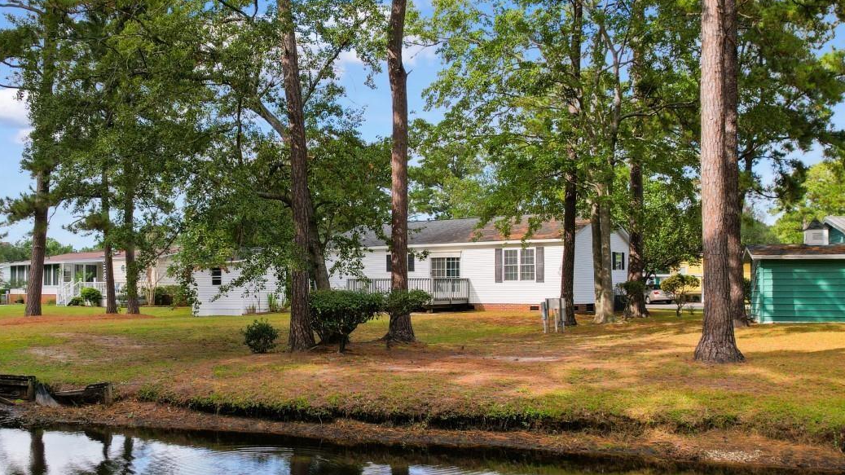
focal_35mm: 36
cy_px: 265
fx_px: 807
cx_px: 306
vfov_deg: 32.8
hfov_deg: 54.5
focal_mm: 8.38
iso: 100
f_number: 2.8
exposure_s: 1/120
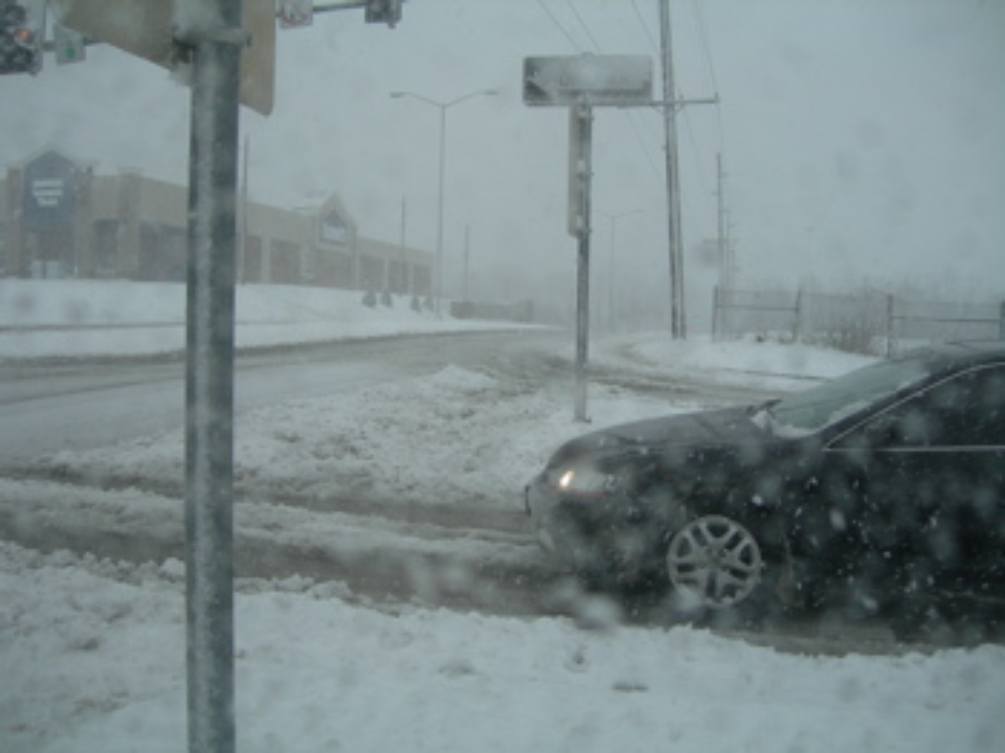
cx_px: 502
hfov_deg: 49.0
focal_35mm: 38
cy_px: 376
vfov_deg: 37.7
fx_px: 1102
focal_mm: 7.8
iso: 50
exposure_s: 1/165
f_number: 2.8
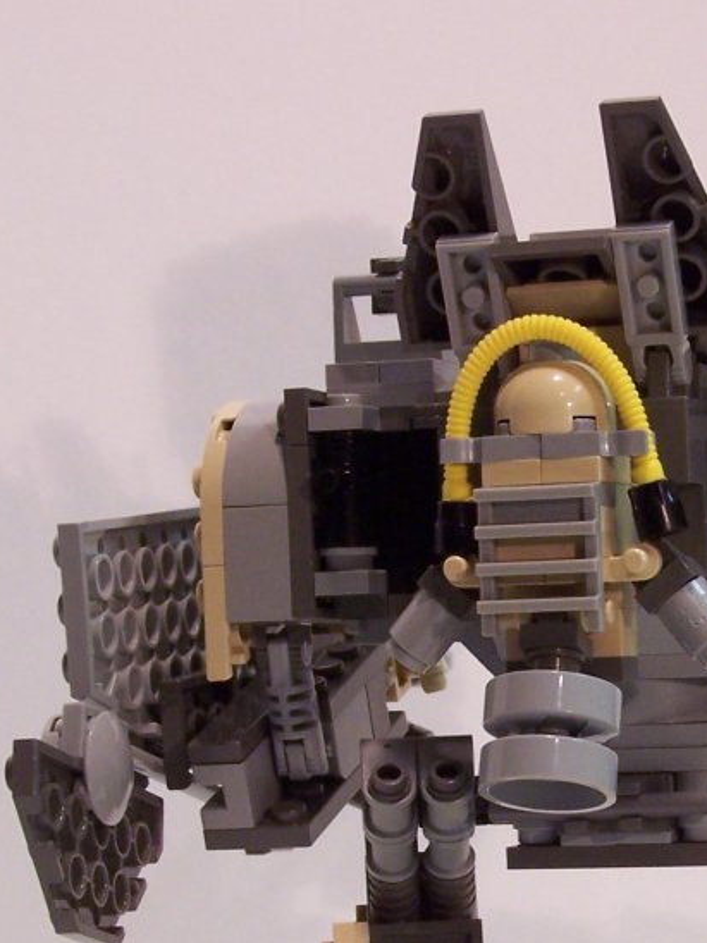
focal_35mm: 142
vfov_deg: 13.8
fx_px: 3867
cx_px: 618
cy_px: 753
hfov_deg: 10.4
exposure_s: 1/15
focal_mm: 12.1
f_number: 4.8
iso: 140
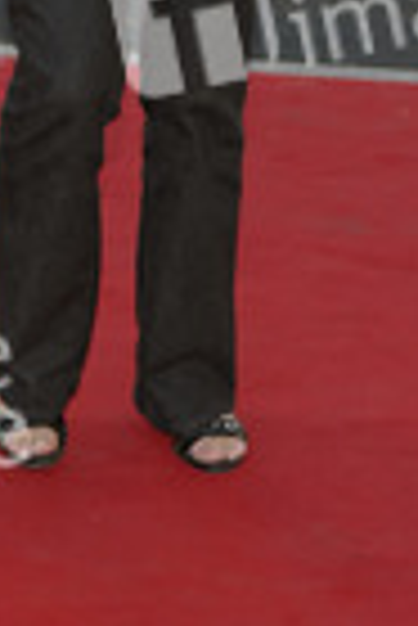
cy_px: -234
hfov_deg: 6.1
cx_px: -67
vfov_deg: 9.0
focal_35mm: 225
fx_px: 3909
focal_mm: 52
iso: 200
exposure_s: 1/125
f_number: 6.3
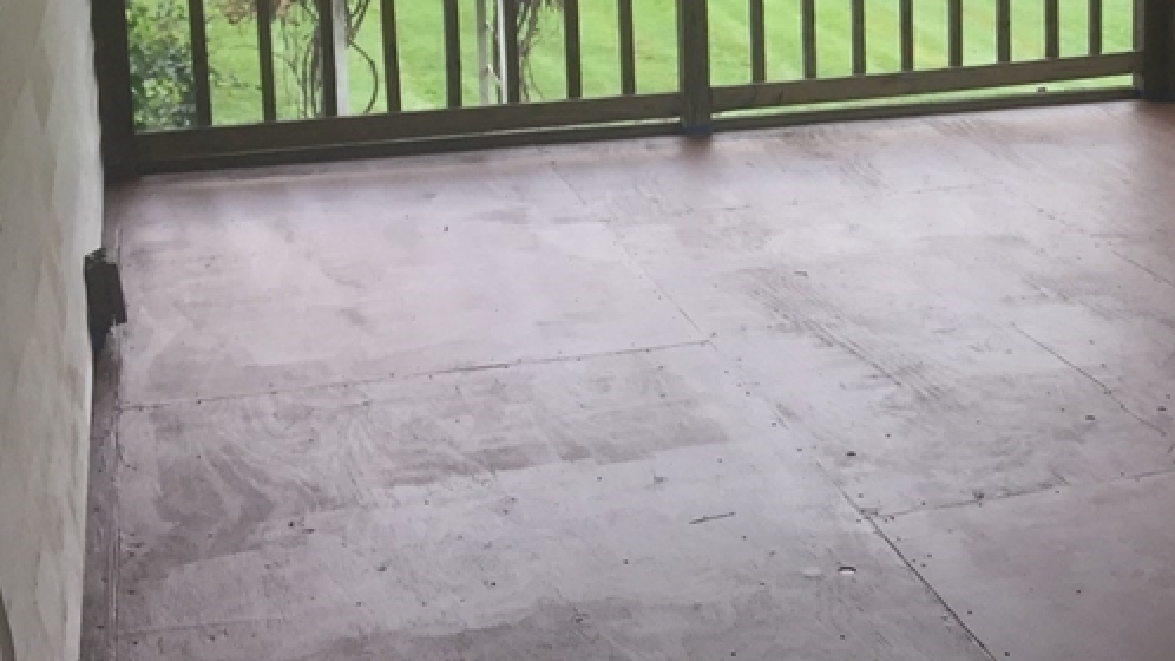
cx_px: 1149
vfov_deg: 18.2
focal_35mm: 65
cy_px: 42
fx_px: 2025
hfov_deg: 30.3
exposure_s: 1/120
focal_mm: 4.15
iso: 40
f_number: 2.2
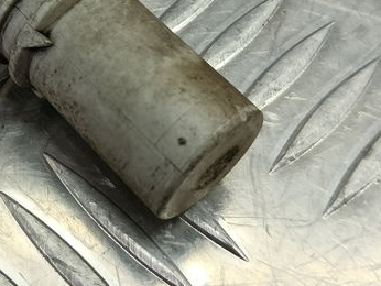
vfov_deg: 20.6
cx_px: -13
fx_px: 749
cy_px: -30
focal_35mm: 68
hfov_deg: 26.7
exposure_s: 1/50
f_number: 1.6
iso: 108
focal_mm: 4.11
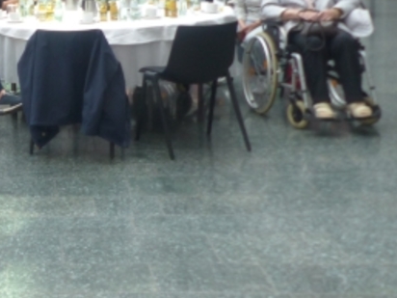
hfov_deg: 24.3
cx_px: -91
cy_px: 72
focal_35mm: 72
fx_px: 826
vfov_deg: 20.3
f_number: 2.8
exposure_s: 1/100
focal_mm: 5.2
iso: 100
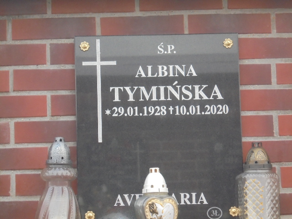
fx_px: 1029
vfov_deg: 12.1
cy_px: 110
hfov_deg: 16.1
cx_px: 146
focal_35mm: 122
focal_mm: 21.8
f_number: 5.6
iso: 400
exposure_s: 1/125
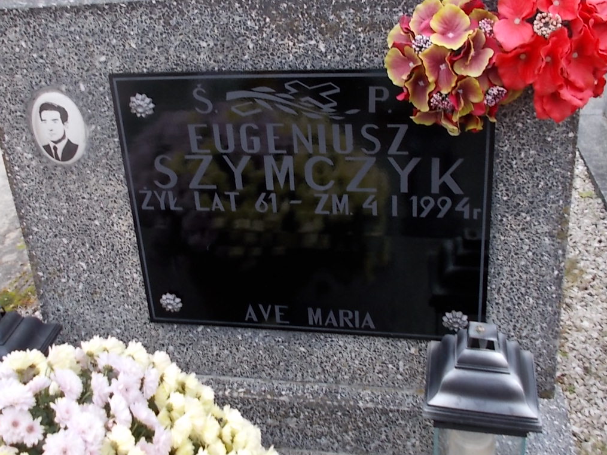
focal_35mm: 41
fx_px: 719
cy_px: 158
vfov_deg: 34.9
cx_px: 264
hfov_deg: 45.7
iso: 80
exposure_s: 1/40
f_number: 3.2
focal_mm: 4.6
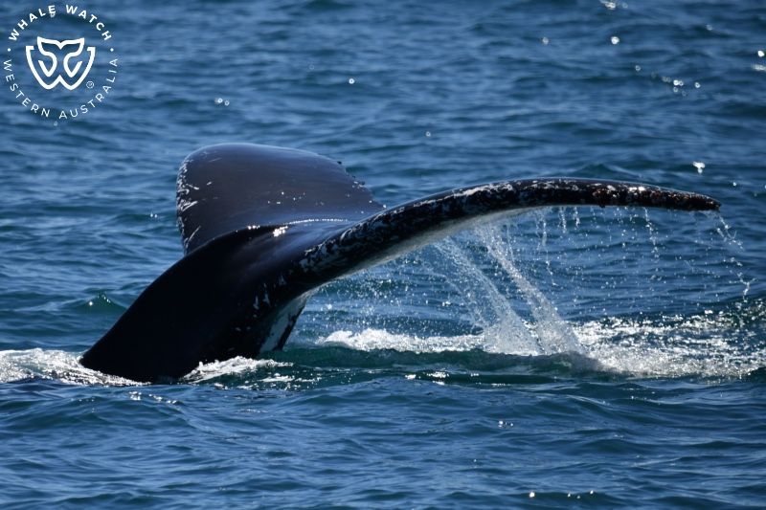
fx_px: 12763
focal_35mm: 600
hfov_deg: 3.4
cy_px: 255
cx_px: 383
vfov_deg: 2.3
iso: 900
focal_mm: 600
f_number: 6.3
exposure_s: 1/8000
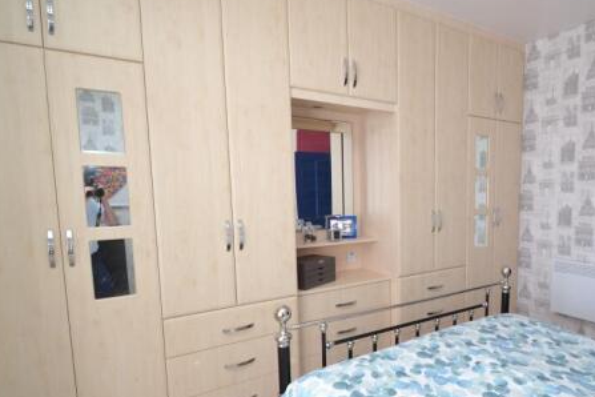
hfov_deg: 76.0
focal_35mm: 22
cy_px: 228
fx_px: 364
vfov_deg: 57.0
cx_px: 399
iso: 400
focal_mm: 10
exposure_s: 1/100
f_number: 5
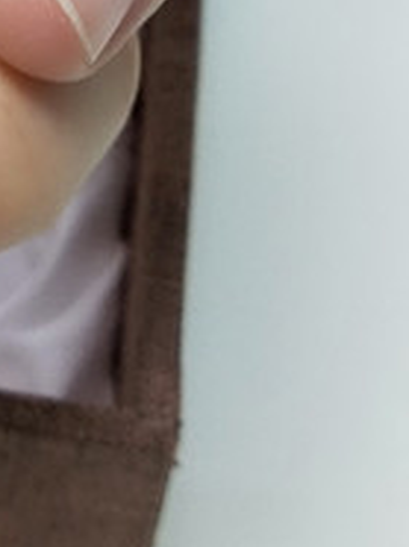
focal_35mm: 119
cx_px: -227
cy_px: -359
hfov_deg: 11.8
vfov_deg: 14.9
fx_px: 1879
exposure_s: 1/50
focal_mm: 3.99
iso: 100
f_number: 1.7
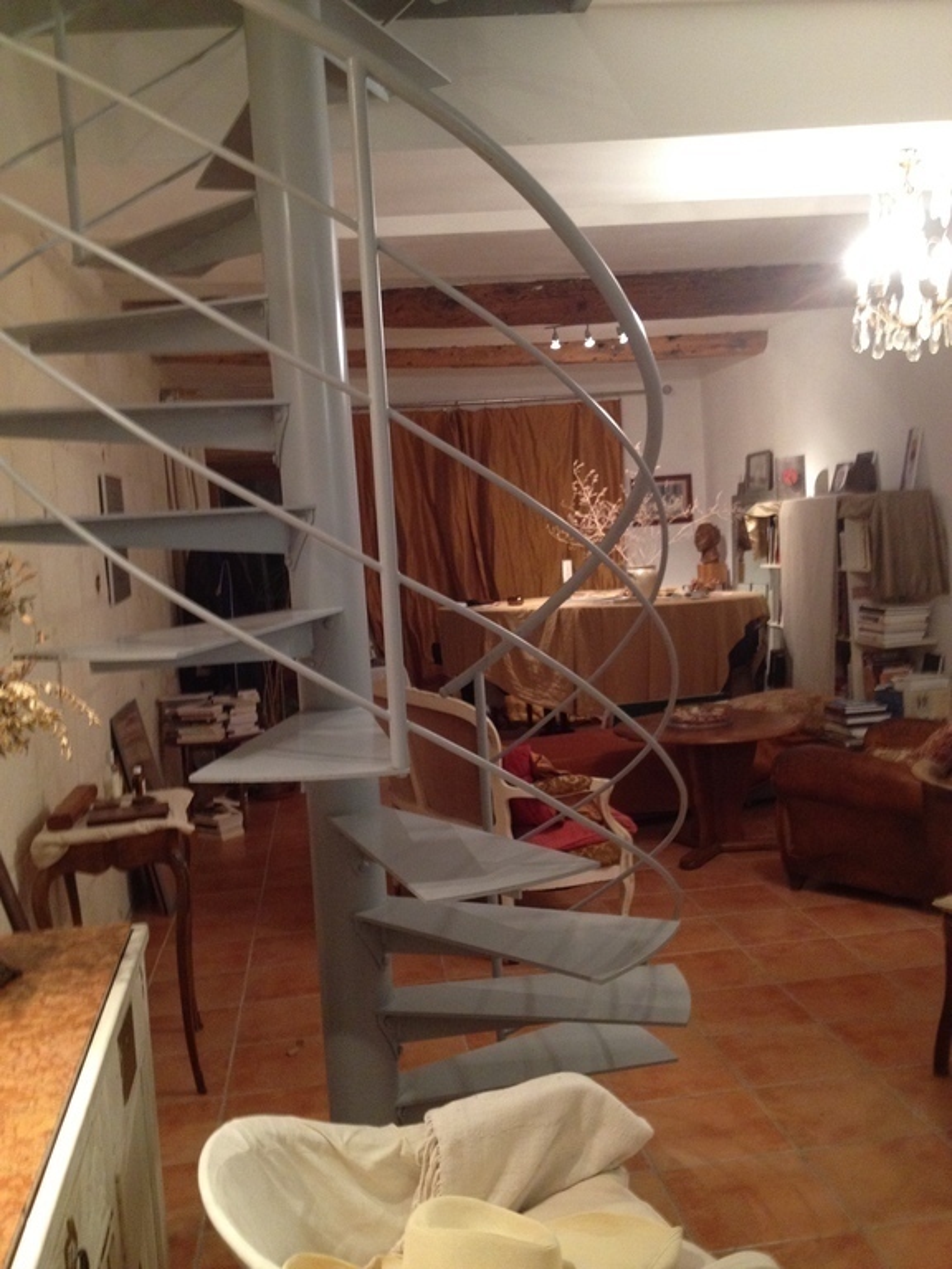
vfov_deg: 52.6
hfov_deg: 40.7
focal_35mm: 35
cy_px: 634
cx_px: 476
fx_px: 1283
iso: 200
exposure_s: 1/20
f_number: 2.4
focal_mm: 4.28
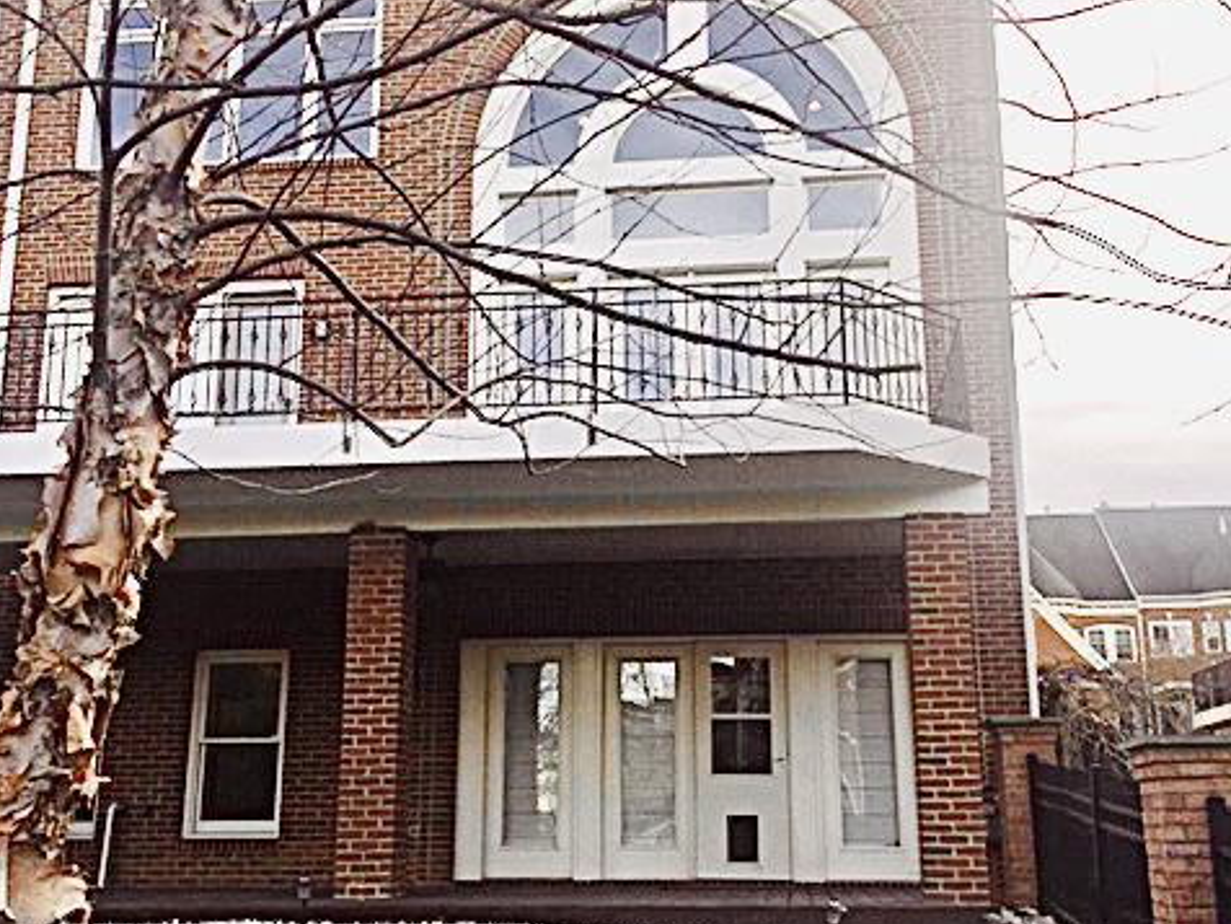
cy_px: 484
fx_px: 1387
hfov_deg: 47.9
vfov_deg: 36.8
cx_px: 613
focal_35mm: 39
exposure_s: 1/403
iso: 32
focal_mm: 4.15
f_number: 2.2
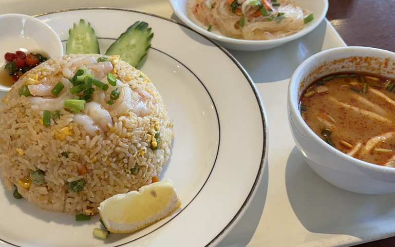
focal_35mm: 43
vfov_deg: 29.8
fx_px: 463
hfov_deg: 45.8
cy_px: 105
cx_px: 148
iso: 100
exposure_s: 1/100
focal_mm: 5.96
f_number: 1.6
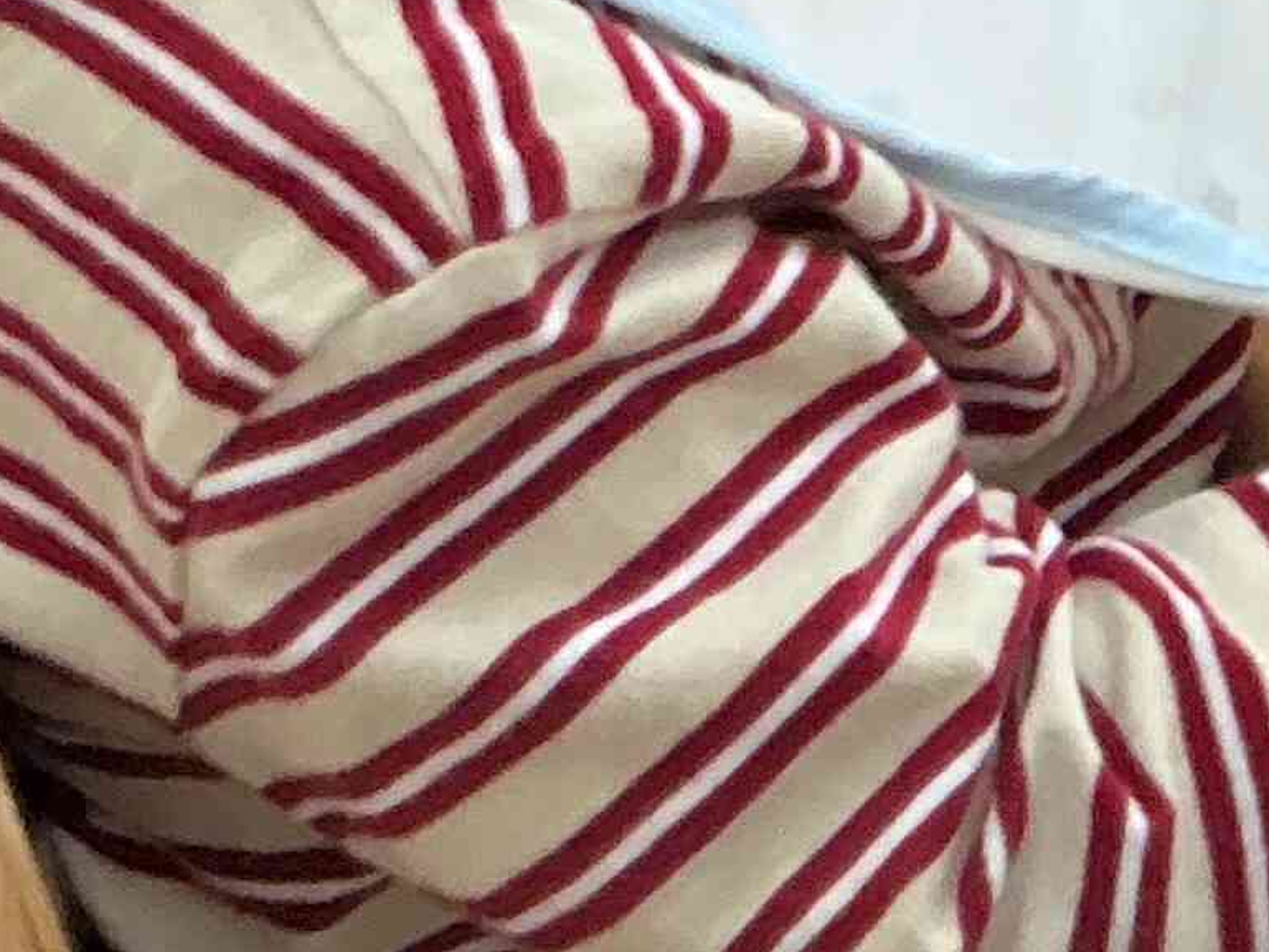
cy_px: -1089
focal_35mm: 152
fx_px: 5573
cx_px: 2238
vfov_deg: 9.1
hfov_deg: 12.0
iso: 64
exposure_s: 1/120
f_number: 1.8
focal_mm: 3
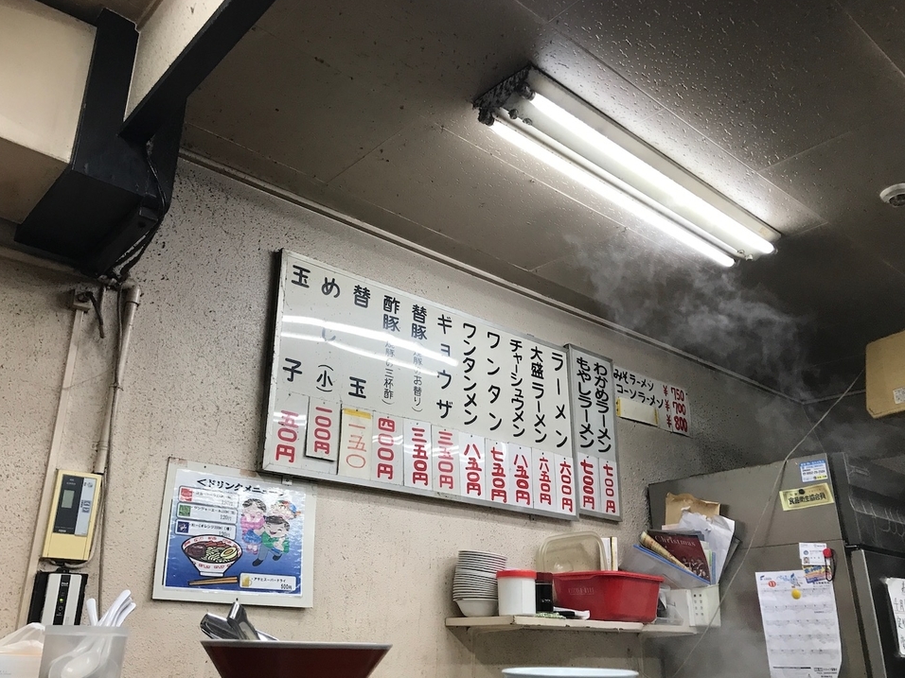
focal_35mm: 30
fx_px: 784
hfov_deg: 60.0
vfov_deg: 46.8
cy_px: 347
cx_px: 437
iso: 25
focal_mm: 3.99
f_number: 1.8
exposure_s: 1/30
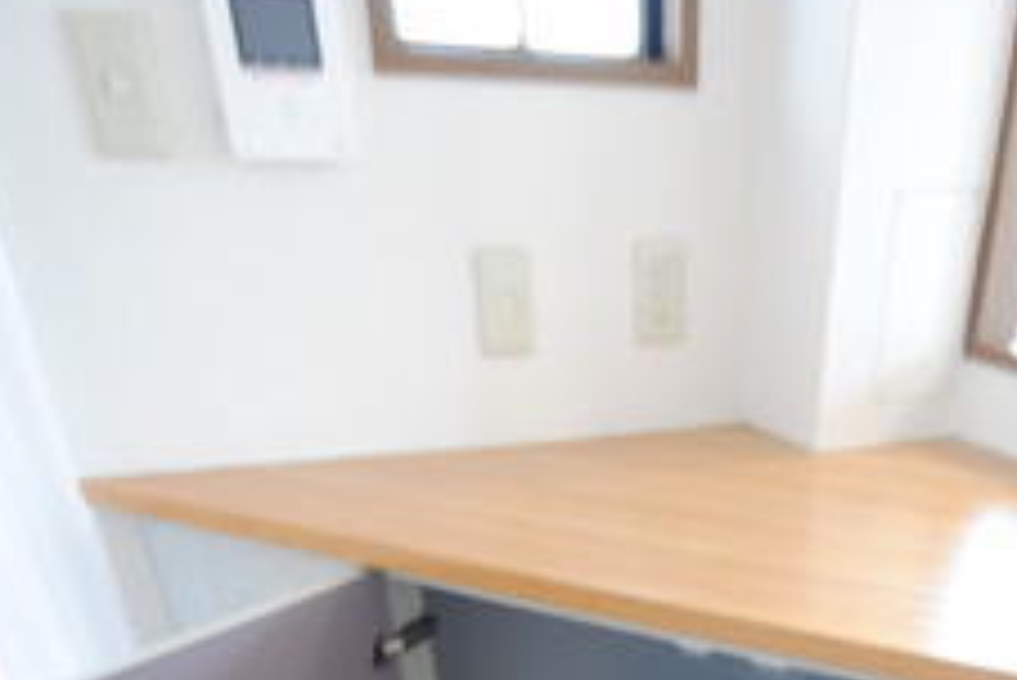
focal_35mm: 34
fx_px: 961
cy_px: 937
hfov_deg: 53.8
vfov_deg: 29.3
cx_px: 734
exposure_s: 1/1.6
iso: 100
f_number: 4.5
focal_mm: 8
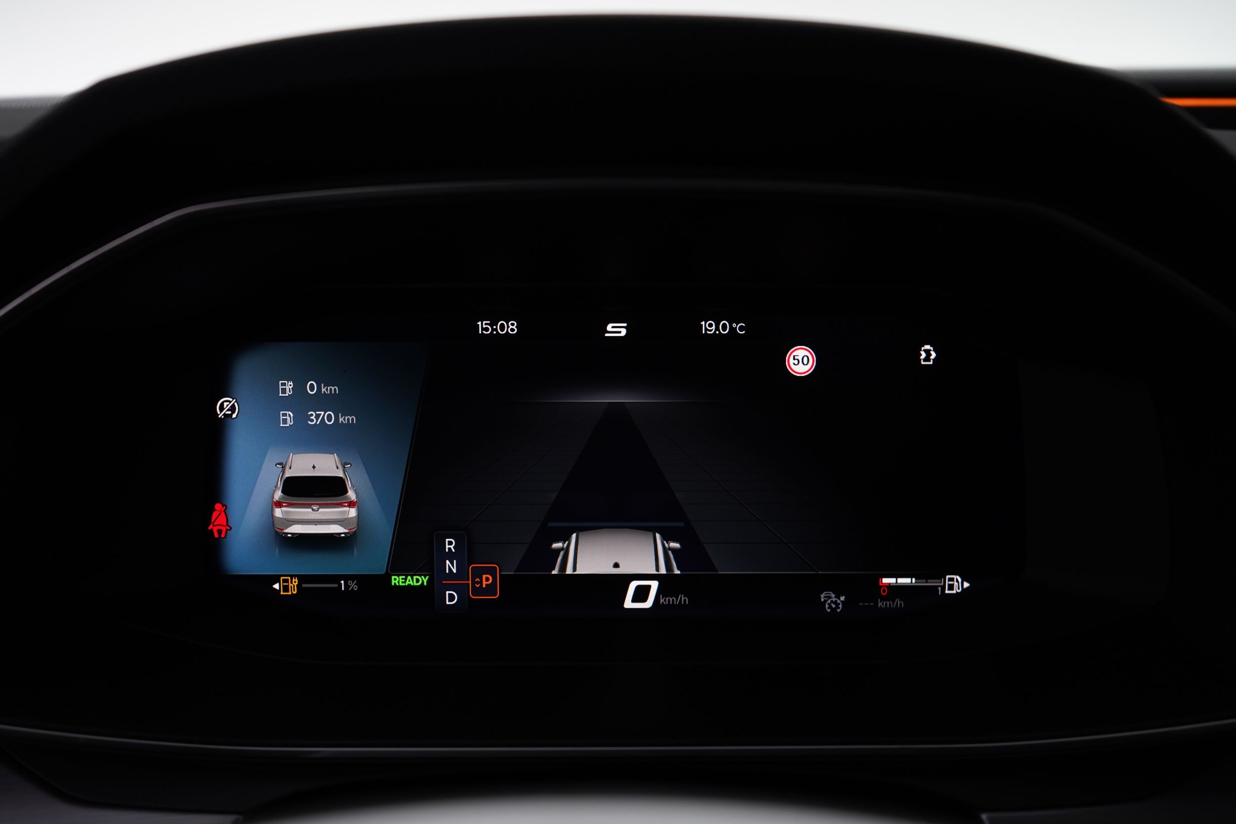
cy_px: 412
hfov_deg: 49.6
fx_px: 1339
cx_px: 618
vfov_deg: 34.2
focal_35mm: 39
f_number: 6.3
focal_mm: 39
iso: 800
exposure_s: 1/13
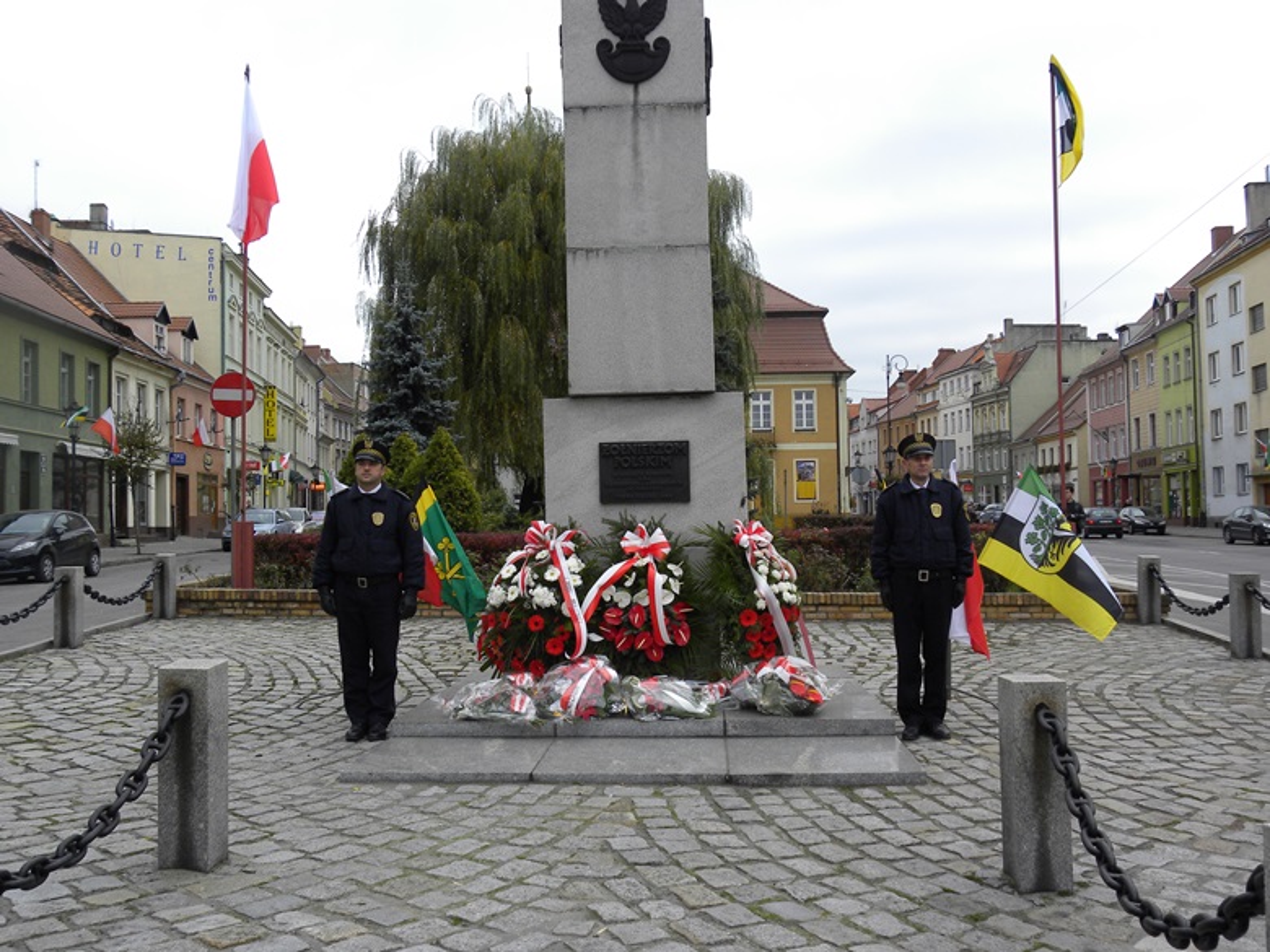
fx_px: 1211
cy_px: 476
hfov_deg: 55.4
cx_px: 635
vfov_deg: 42.9
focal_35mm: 33
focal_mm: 5.9
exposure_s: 1/140
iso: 64
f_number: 3.5
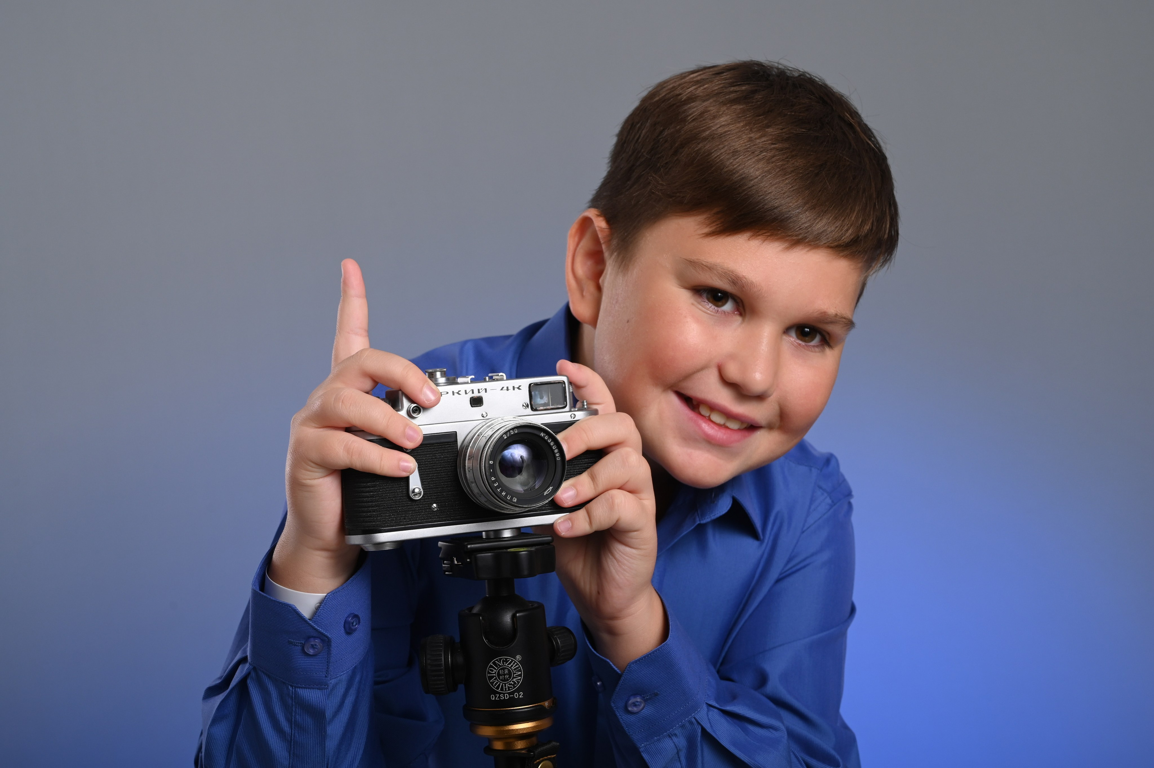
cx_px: 577
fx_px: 2243
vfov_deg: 19.4
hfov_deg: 28.9
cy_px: 384
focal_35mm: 70
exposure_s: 1/160
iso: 250
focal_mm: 70
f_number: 10
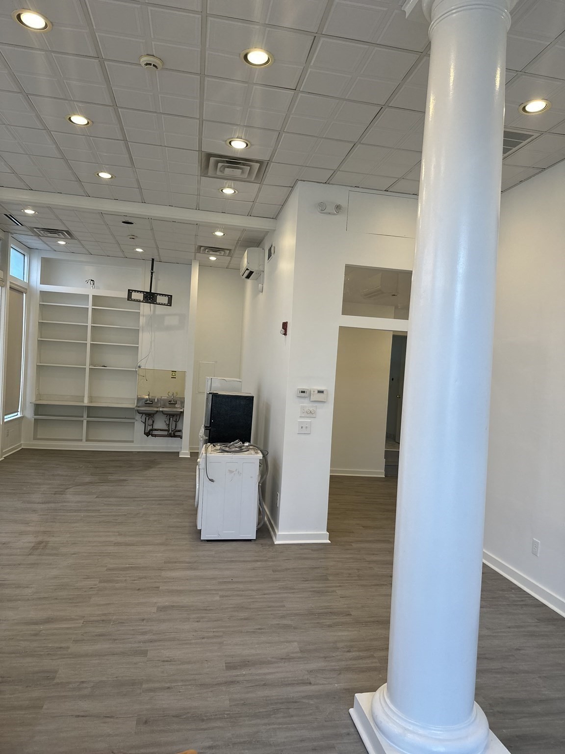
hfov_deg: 56.8
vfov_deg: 71.6
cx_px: 282
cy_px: 377
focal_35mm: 24
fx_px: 522
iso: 100
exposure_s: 1/158
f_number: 1.78
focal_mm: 6.86
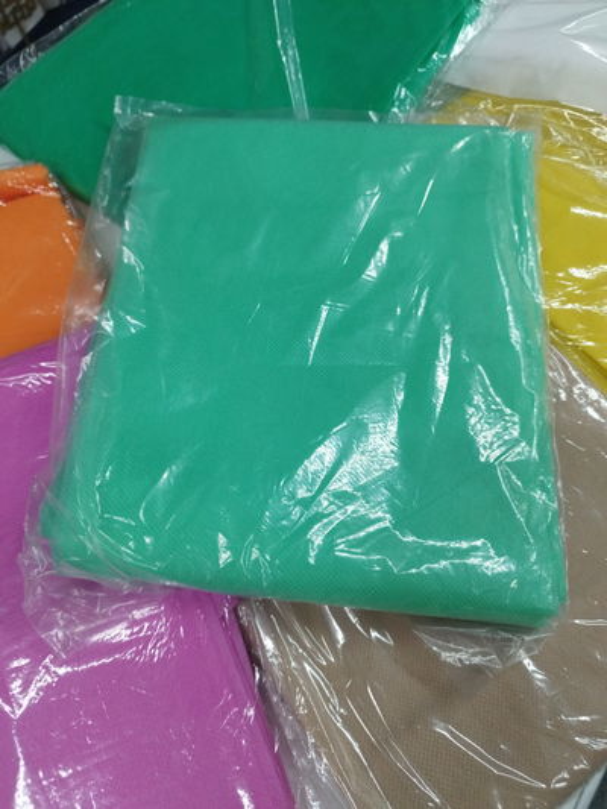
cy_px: 404
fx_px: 561
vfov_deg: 71.6
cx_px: 304
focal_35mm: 24
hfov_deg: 56.8
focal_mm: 5.89
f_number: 1.89
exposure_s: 1/50
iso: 390
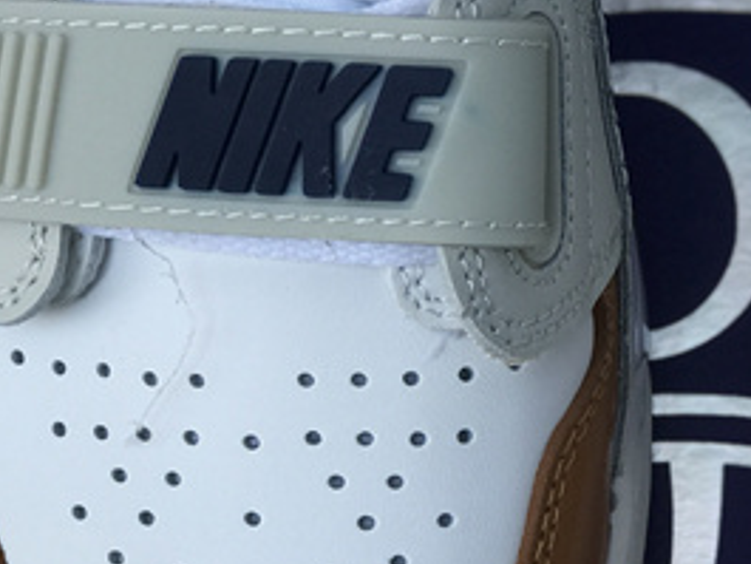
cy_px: 370
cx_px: 700
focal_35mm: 159
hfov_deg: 12.3
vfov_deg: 9.3
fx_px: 3451
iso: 20
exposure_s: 1/479
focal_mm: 6.6
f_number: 2.8
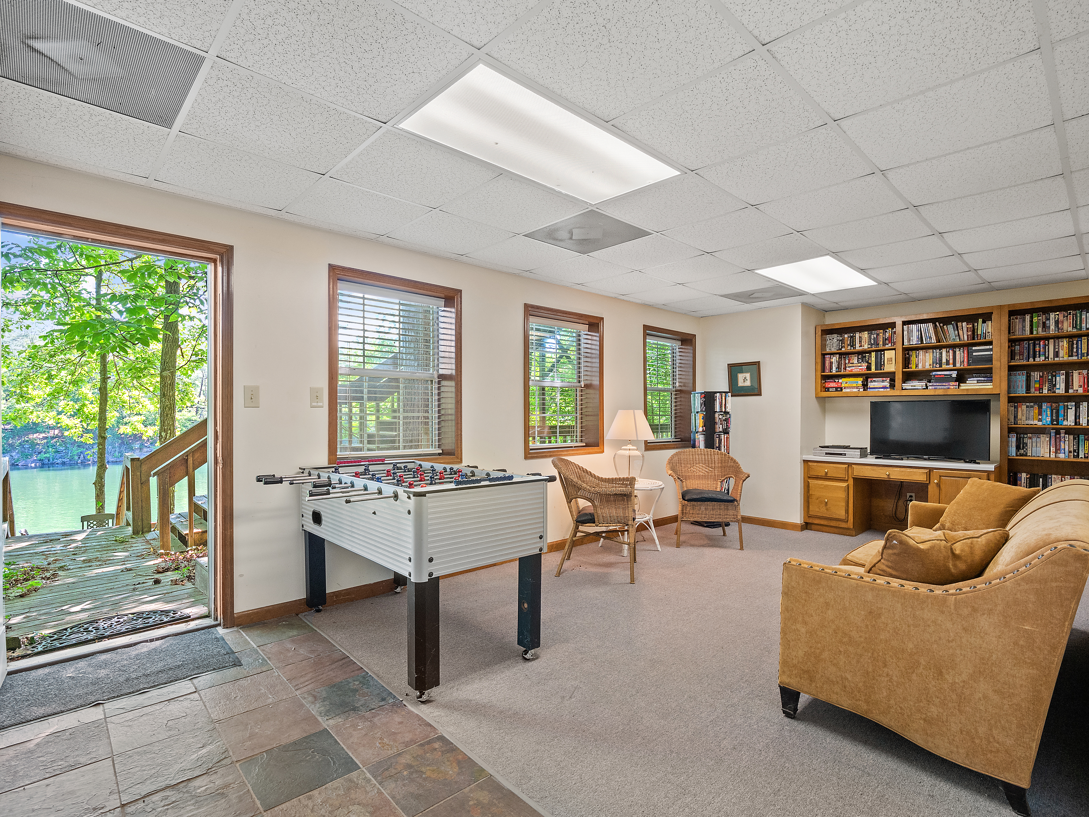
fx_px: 503
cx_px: 544
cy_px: 408
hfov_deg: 94.5
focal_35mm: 16
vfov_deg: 78.1
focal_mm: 8
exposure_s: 1/10
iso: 400
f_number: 5.6
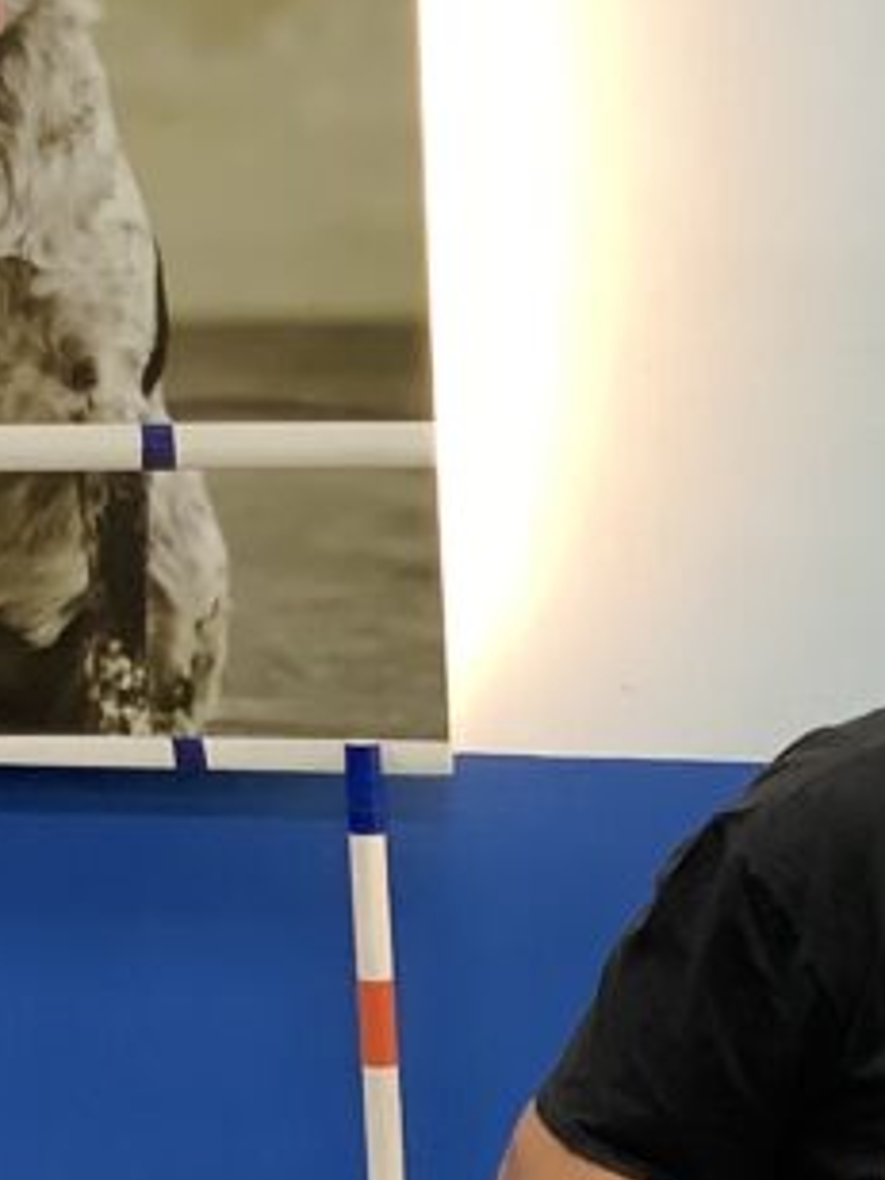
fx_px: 3511
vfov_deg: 18.0
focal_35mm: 103
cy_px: 1456
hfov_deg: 13.4
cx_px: 1387
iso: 160
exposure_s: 1/60
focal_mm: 3.3
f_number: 2.4
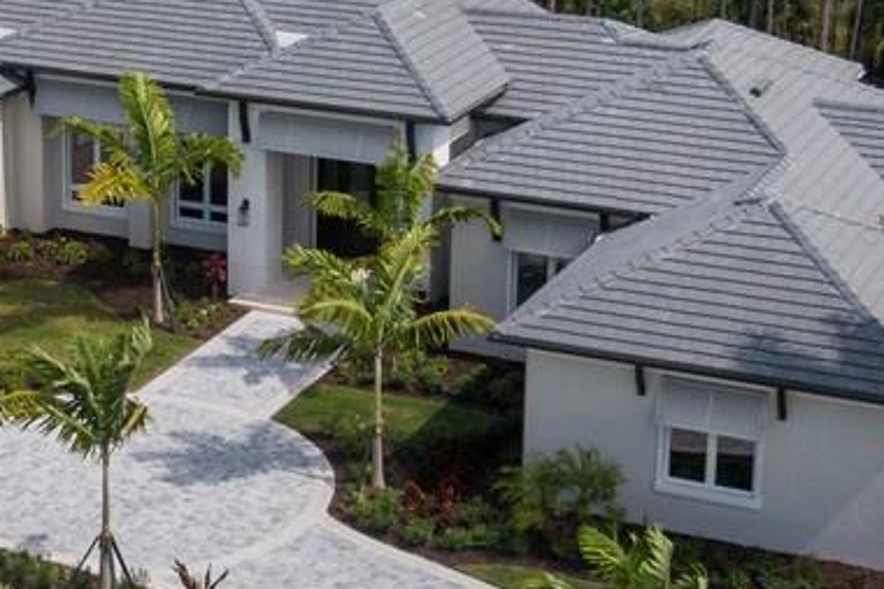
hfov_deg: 20.6
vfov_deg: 13.9
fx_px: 2405
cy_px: 152
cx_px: 188
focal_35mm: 98
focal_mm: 5.94
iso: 100
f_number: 3.3
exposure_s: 1/1000
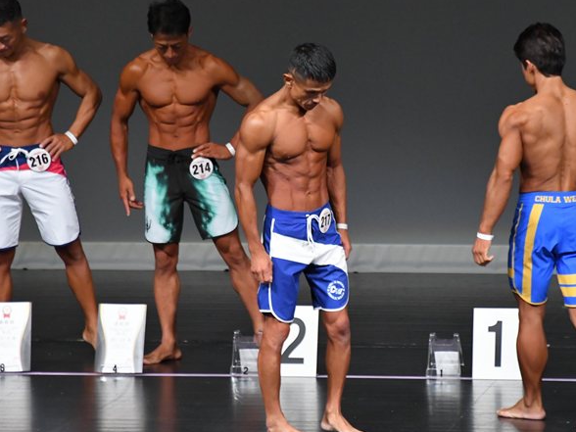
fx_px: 7904
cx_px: 331
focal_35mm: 475
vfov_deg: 3.1
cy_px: 201
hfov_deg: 4.2
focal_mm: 250
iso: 4000
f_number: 5.6
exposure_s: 1/400
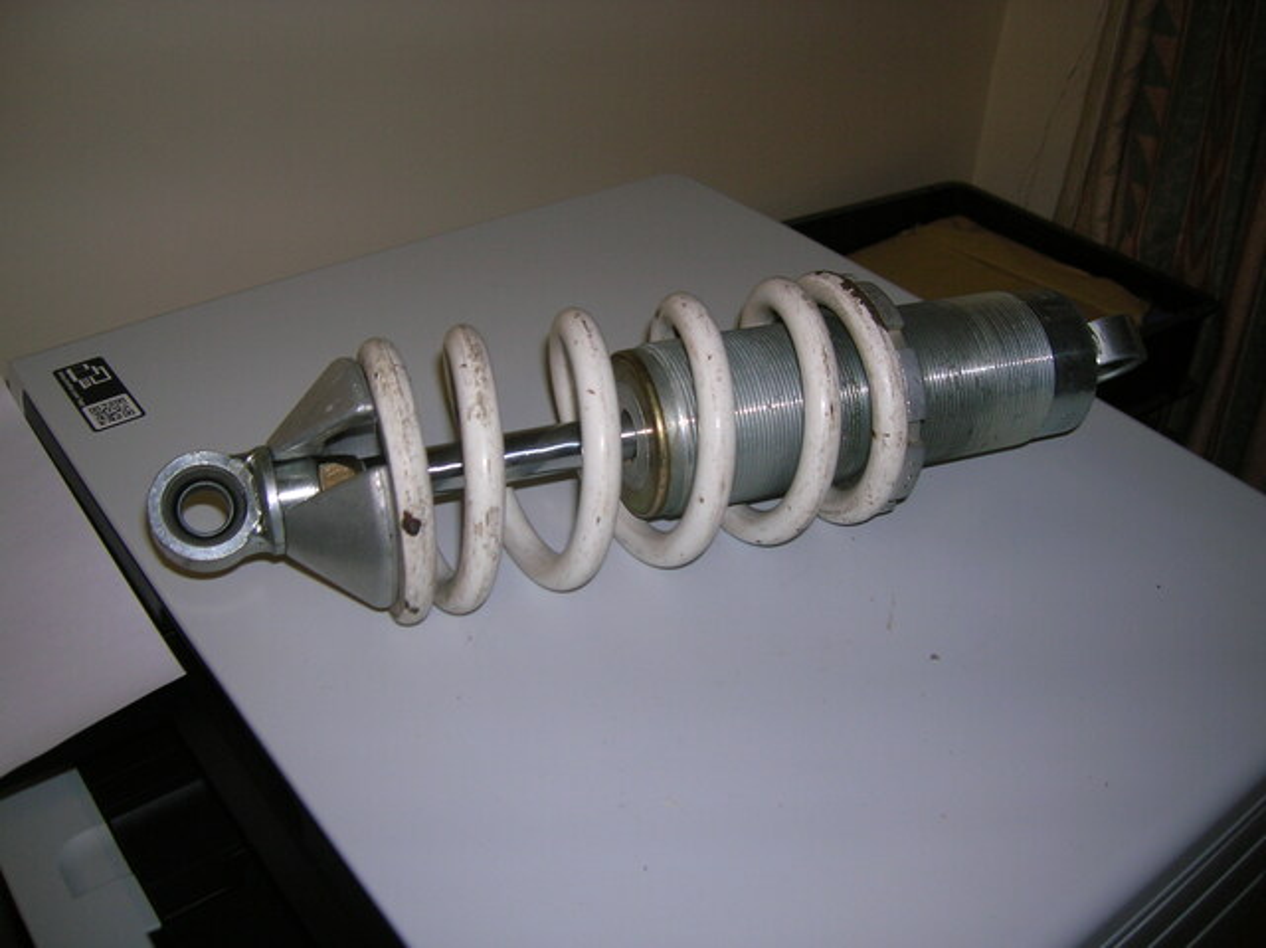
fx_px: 1243
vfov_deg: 41.7
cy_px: 474
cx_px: 633
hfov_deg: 54.0
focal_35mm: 34
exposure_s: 1/60.1
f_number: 2.9
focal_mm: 5.7
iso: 50
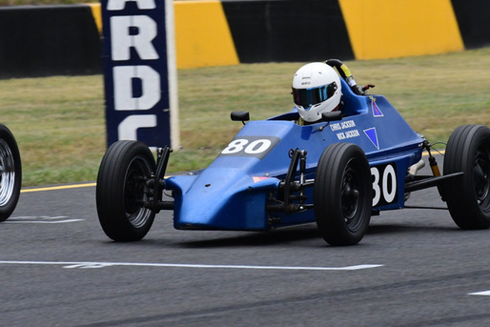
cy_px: 86
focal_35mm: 467
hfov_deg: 4.4
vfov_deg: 2.9
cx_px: 237
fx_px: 6358
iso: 2500
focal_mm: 200
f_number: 10
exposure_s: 1/640
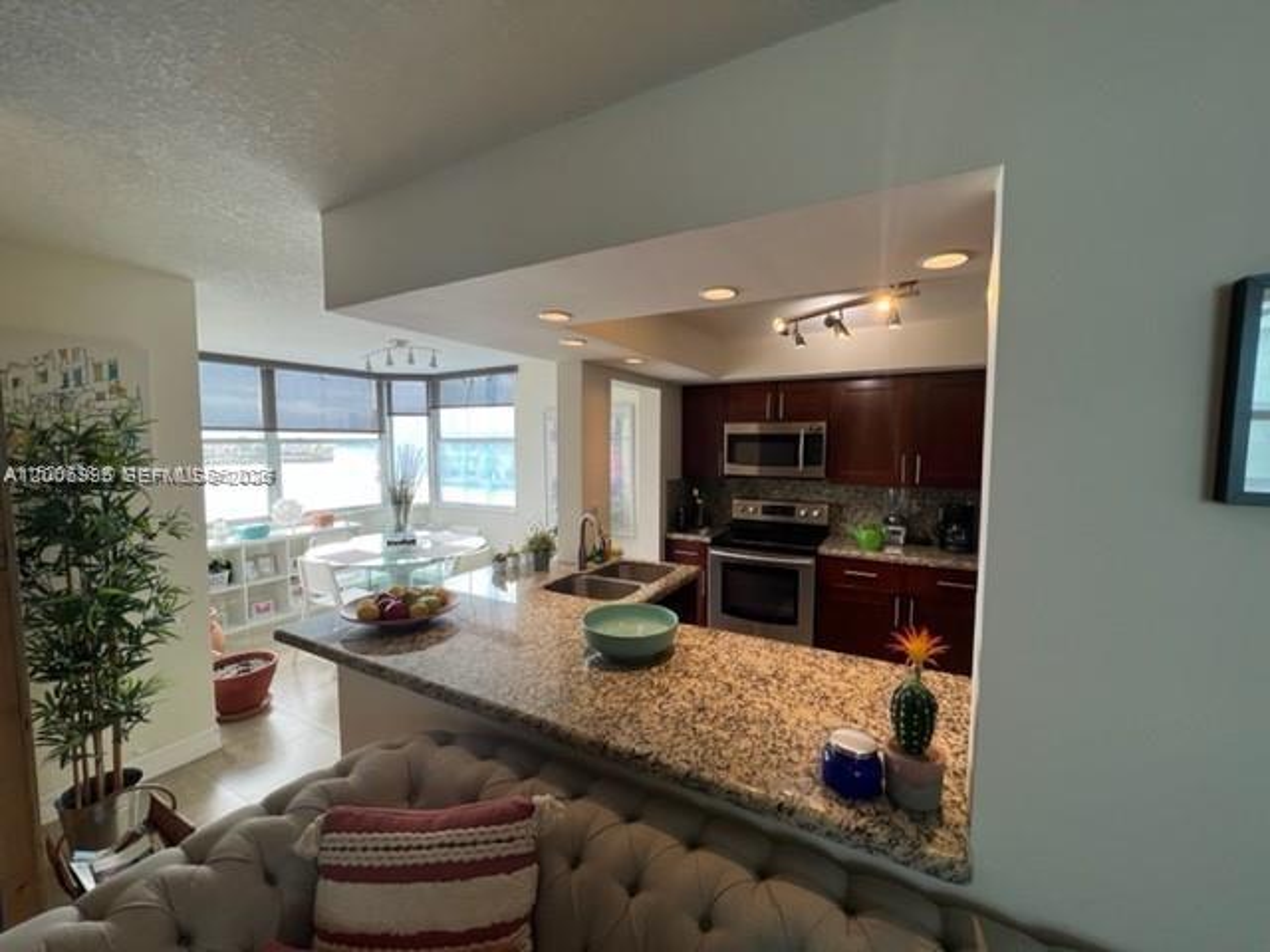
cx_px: 635
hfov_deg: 106.2
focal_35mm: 13
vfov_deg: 89.9
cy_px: 476
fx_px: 477
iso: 32
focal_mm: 1.57
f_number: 1.8
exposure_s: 1/122
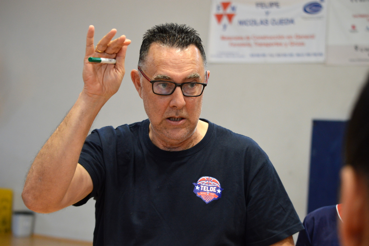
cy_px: 123
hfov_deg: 24.6
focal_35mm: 82
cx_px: 184
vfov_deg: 16.5
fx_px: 845
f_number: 4.5
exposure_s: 1/200
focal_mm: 55
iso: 800
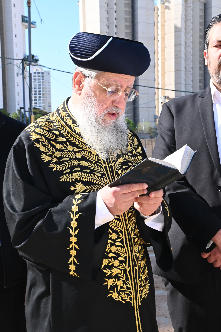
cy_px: 166
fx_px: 645
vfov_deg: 28.9
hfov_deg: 19.4
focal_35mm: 70
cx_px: 110
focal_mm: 70
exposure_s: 1/125
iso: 640
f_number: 22
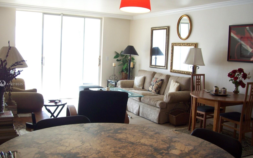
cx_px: 127
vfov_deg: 32.8
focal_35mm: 39
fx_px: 269
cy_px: 84
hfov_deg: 50.4
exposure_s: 1/73.7
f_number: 2.7
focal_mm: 6
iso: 80
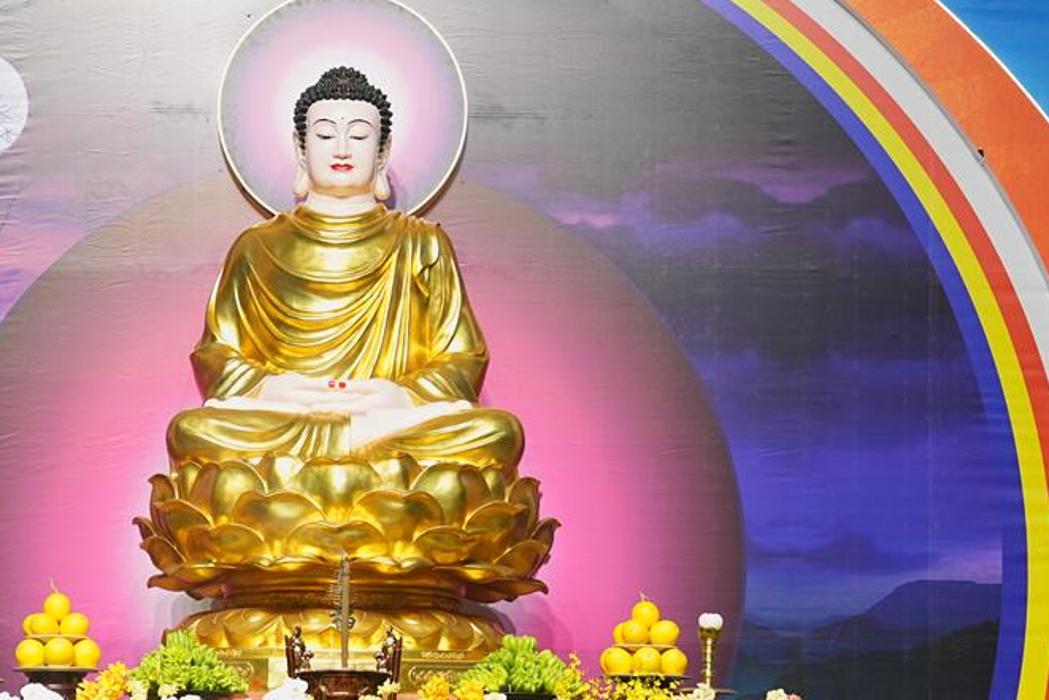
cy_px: 471
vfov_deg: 10.8
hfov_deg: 16.1
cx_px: 303
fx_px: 3701
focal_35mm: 127
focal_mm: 70
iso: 500
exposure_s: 1/100
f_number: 2.8
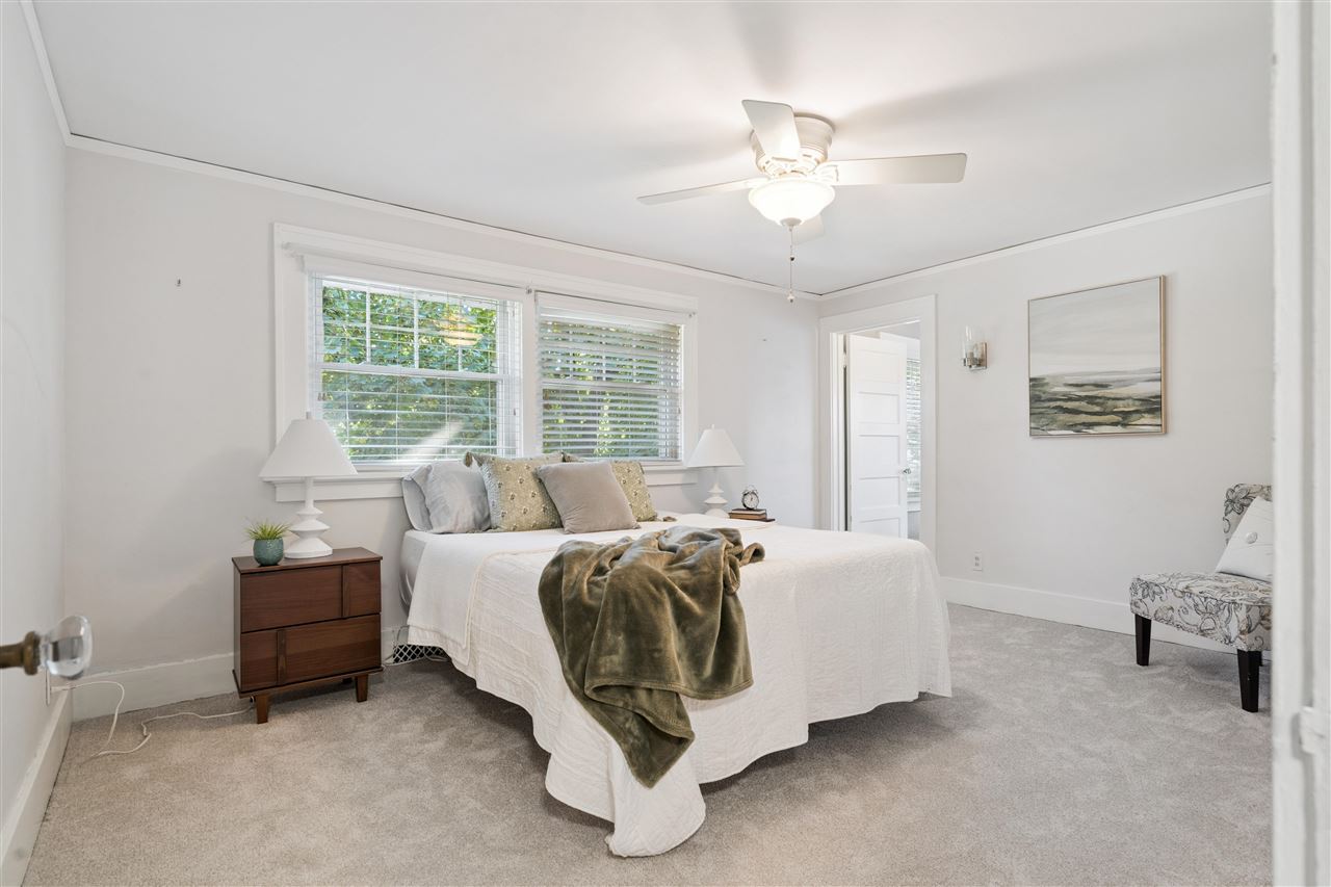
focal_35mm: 17
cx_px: 666
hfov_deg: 93.3
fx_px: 628
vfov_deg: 70.4
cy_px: 444
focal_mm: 17
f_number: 9
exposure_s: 1/10
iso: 400
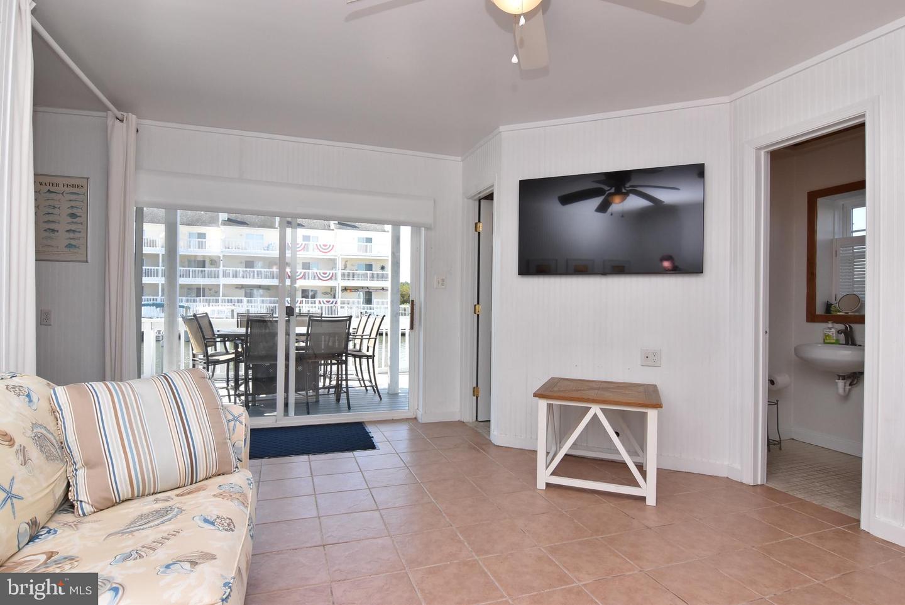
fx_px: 453
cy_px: 302
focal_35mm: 18
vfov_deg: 67.5
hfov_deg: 90.0
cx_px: 452
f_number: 13
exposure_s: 1/200
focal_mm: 12
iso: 800
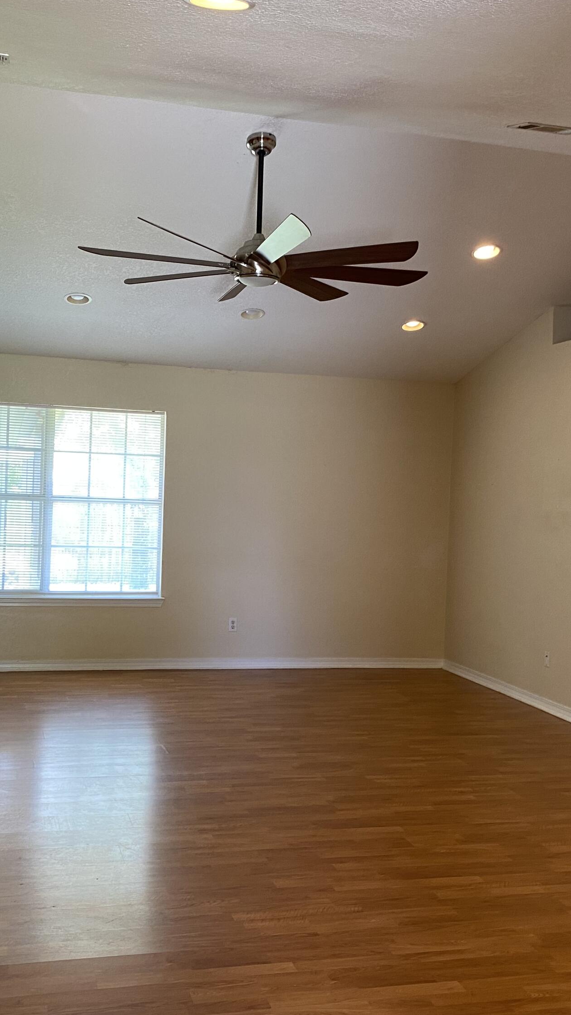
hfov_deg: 31.1
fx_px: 1023
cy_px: 506
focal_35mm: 38
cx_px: 237
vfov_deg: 52.8
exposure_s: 1/60
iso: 100
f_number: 1.8
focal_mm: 4.25
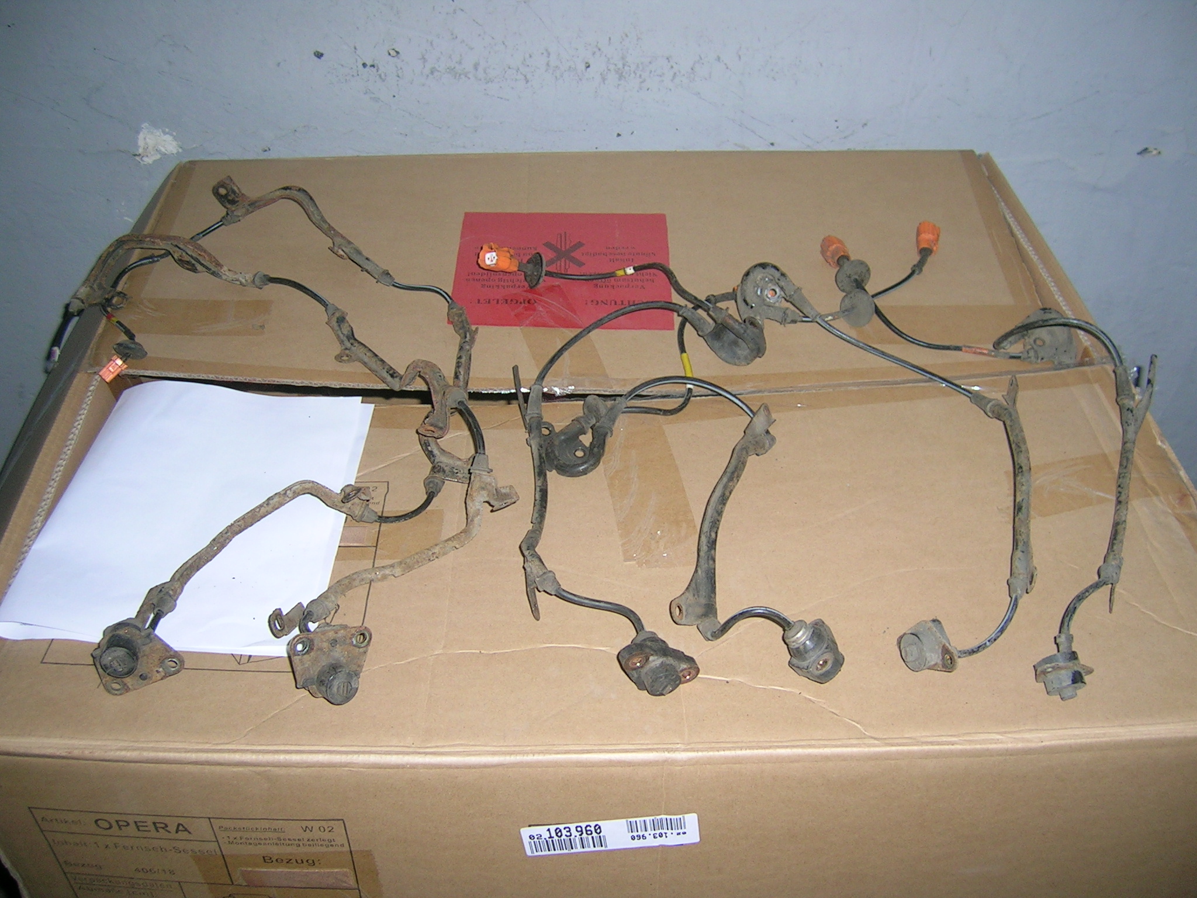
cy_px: 449
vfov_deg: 40.7
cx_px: 598
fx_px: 1210
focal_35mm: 35
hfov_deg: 52.6
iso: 58
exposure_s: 1/60.1
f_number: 2.8
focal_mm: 5.4
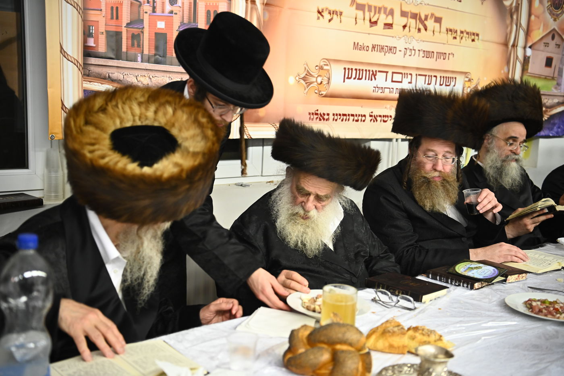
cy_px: 188
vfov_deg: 31.9
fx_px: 658
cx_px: 282
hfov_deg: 46.4
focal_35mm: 42
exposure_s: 1/100
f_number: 2.8
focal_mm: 42
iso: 2000
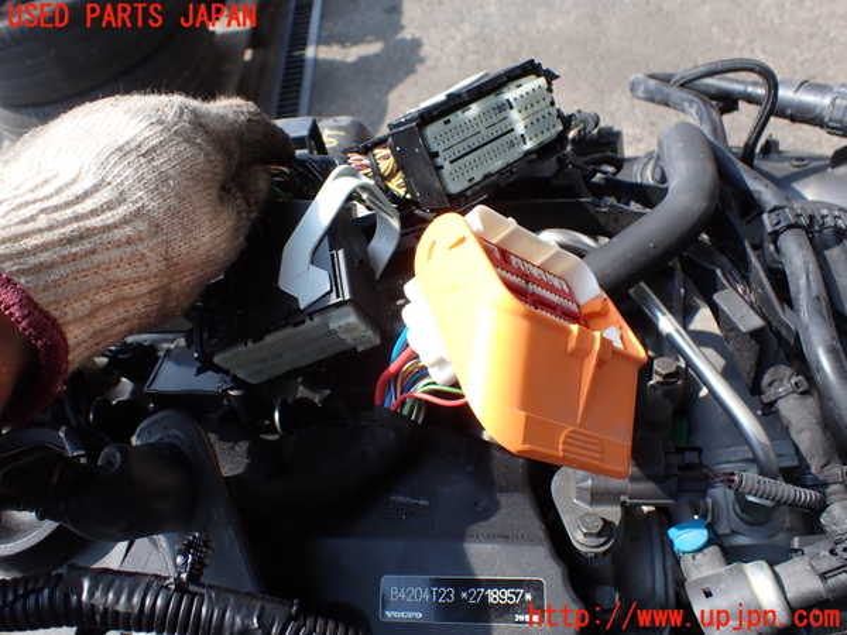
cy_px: 318
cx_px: 424
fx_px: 734
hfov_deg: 60.0
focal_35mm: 30
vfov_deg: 46.8
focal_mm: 5.4
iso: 100
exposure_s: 1/500
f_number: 3.2
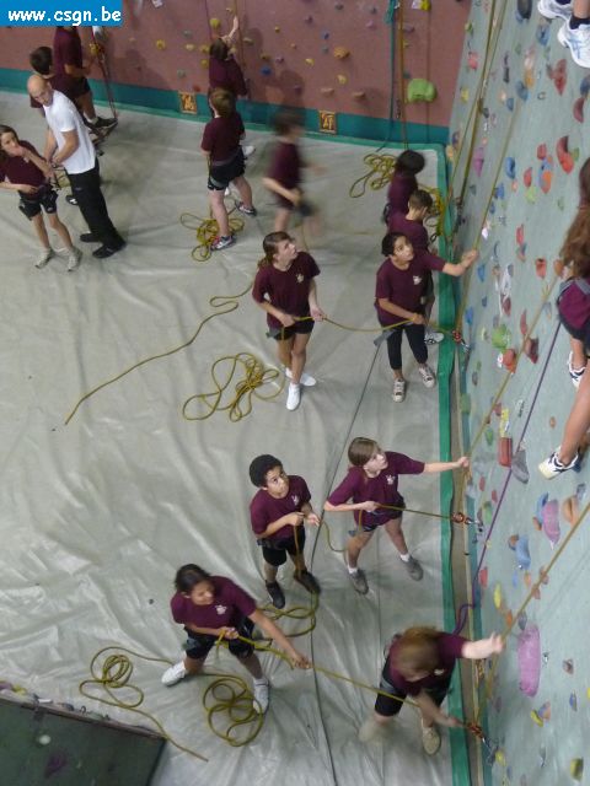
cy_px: 393
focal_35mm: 46
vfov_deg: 41.2
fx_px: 1045
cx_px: 295
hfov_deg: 31.5
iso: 400
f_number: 3.6
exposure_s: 1/5
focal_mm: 5.6
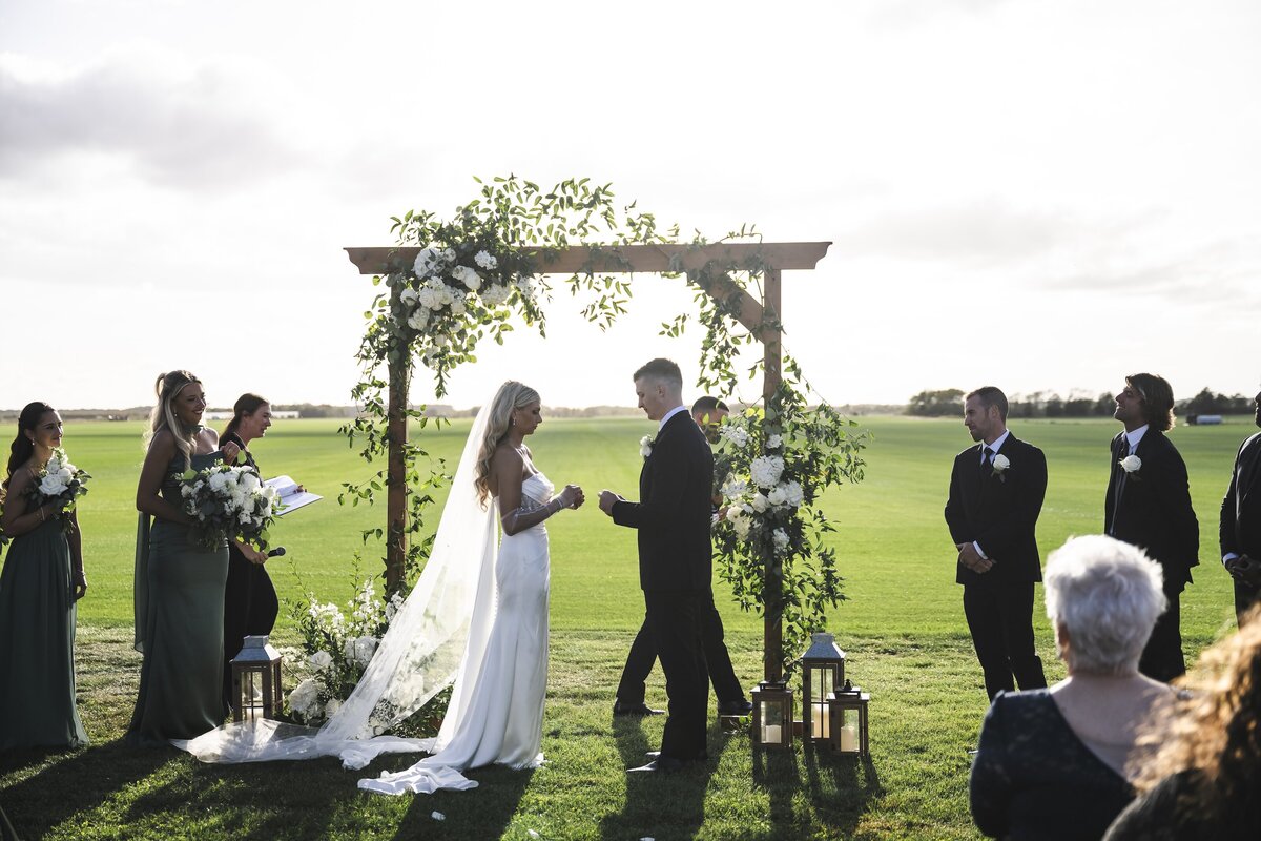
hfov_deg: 42.7
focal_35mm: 46
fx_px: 1611
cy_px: 420
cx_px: 630
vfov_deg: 29.2
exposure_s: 1/4000
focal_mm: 46
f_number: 2.8
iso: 250
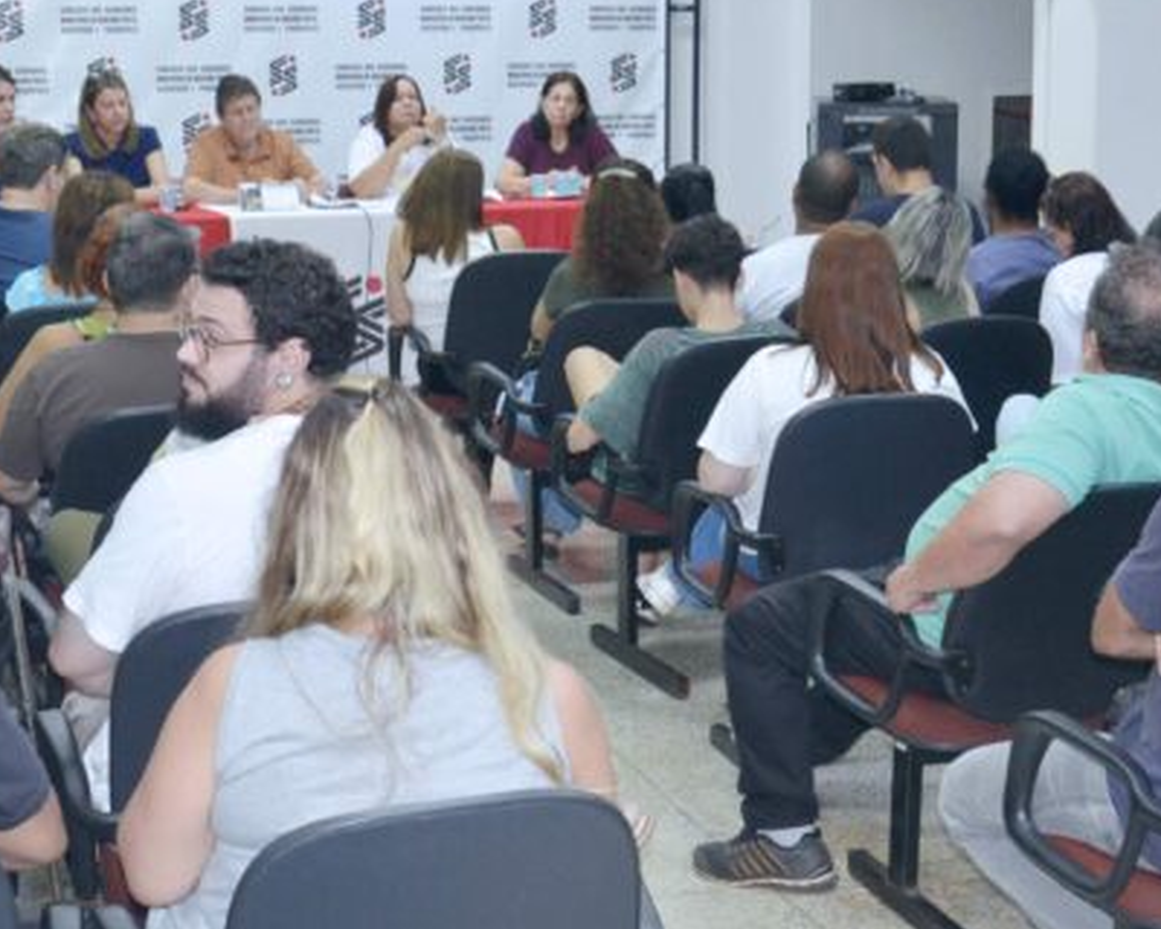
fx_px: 3711
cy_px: 579
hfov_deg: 17.8
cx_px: 665
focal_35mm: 108
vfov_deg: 14.3
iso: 800
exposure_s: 1/60
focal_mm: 40
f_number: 4.5
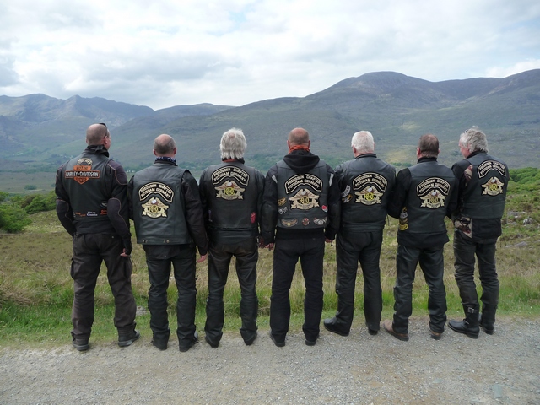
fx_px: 437
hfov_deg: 63.4
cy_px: 202
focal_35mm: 28
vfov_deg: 49.7
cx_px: 270
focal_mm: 4.7
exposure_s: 1/800
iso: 160
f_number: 3.3
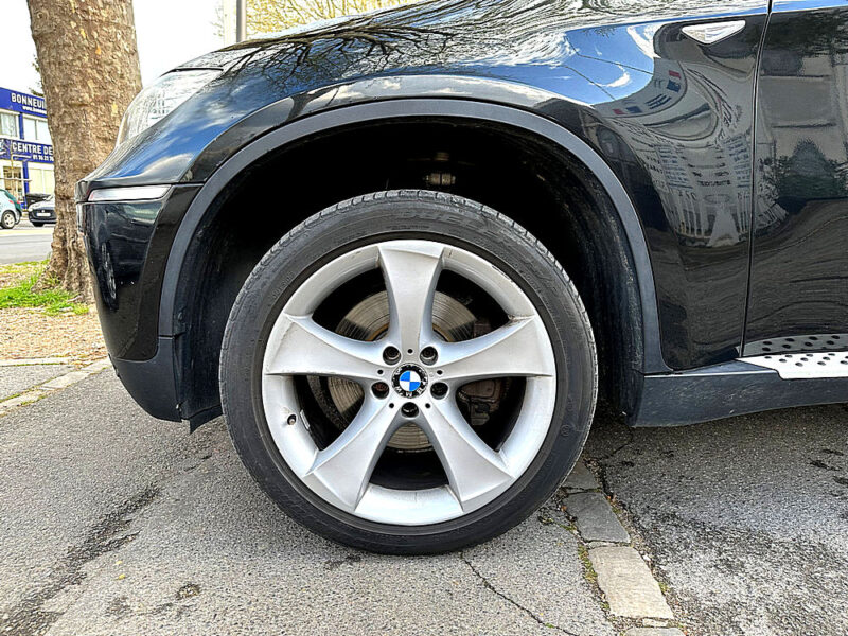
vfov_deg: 56.8
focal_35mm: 24
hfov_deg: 71.6
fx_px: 588
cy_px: 318
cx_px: 424
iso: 64
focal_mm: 6.86
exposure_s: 1/132
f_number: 1.78
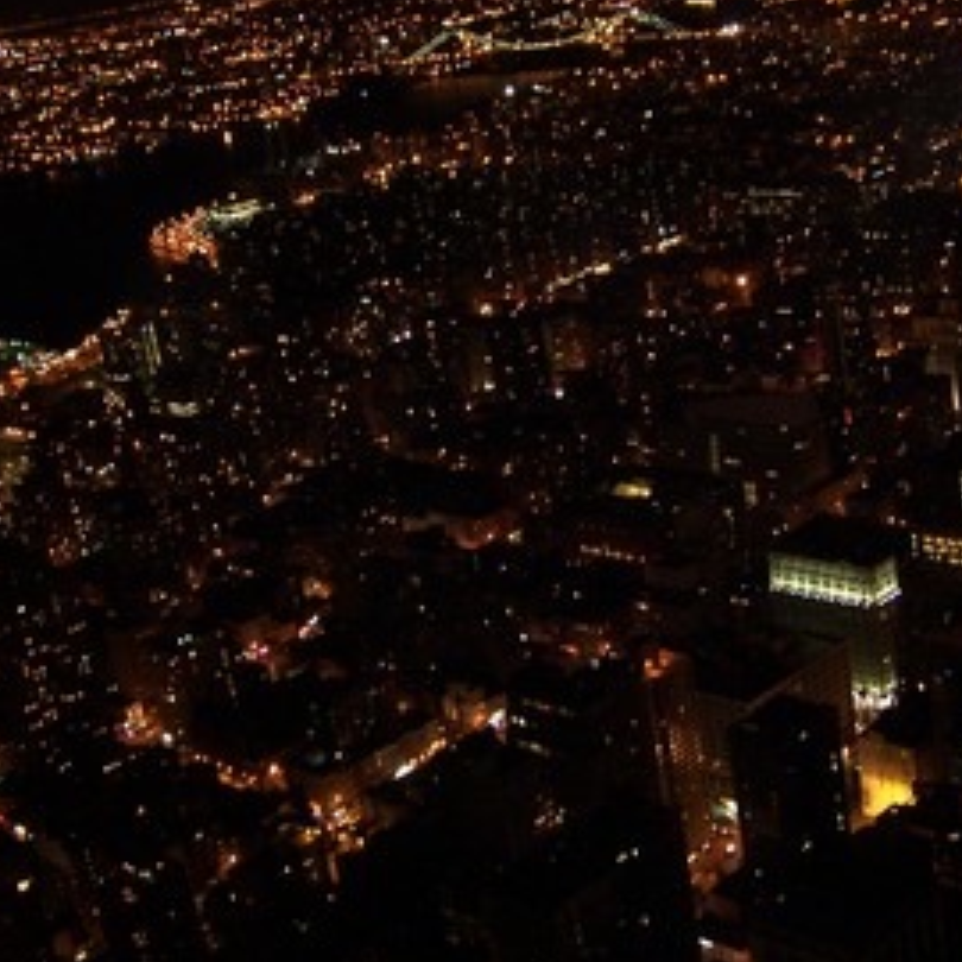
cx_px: 563
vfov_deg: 30.5
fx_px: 1761
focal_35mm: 56
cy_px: 381
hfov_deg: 30.5
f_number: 2.8
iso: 140
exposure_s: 1/2
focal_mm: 6.3
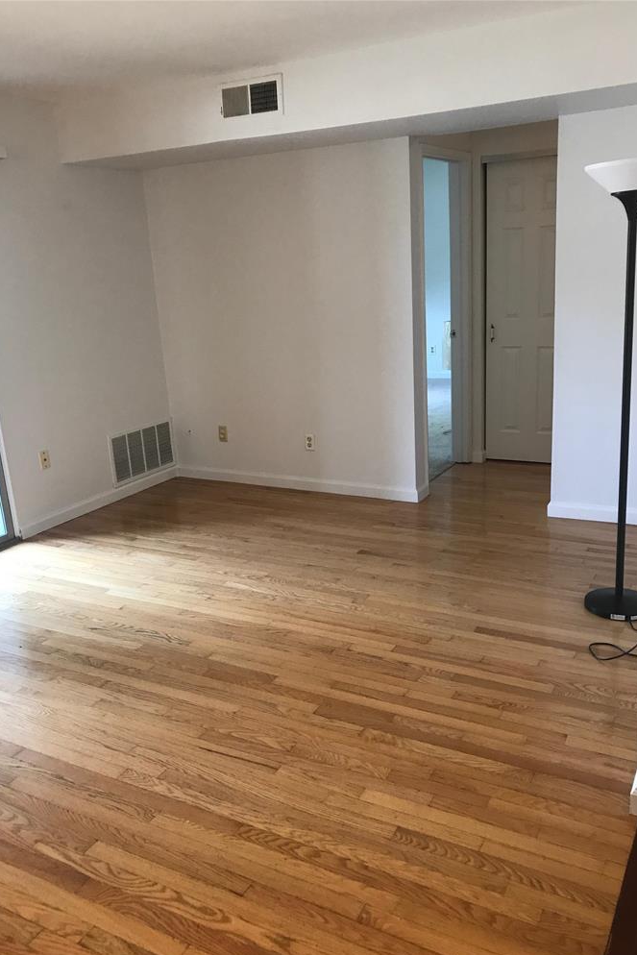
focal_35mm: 30
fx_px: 796
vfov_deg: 61.9
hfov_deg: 43.6
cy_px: 491
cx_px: 305
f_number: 1.8
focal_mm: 3.99
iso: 32
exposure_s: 1/24
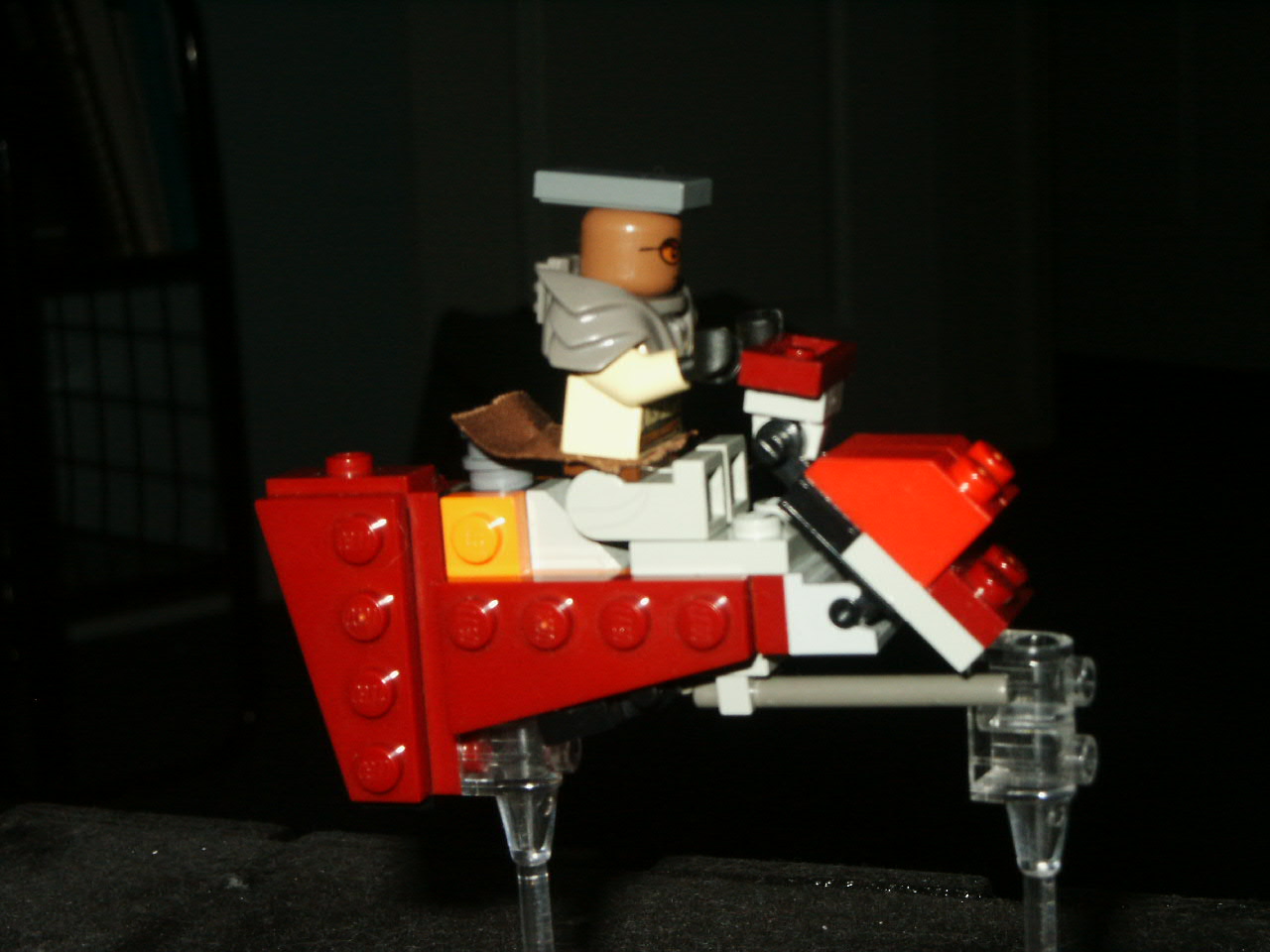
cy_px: 476
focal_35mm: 88
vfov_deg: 16.8
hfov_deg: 22.3
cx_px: 635
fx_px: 3229
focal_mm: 17.56
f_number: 8
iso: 200
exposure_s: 1/90
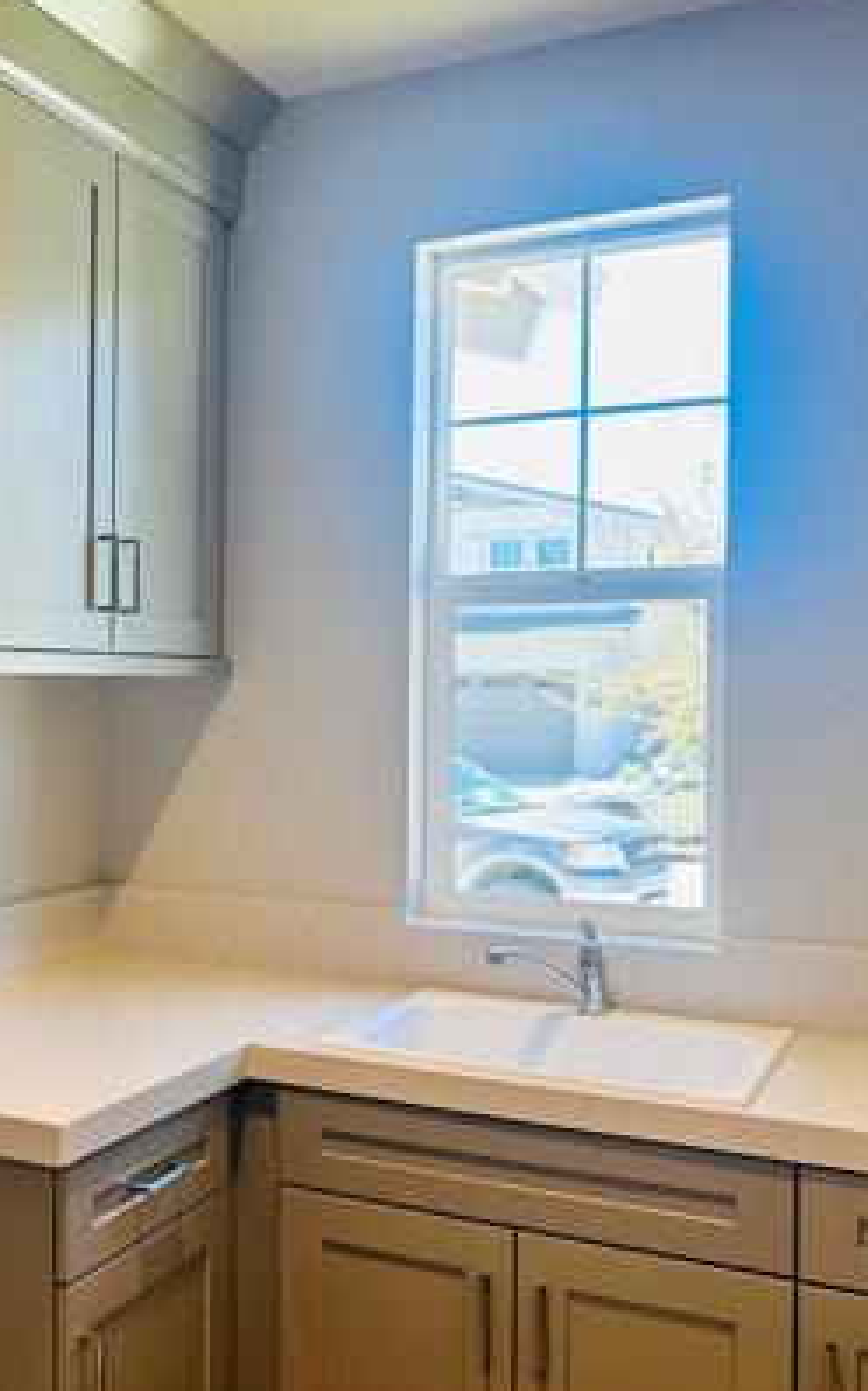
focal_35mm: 41
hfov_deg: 29.1
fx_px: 1552
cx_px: -14
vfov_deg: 48.2
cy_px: 711
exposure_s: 1/121
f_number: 1.78
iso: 125
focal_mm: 6.86
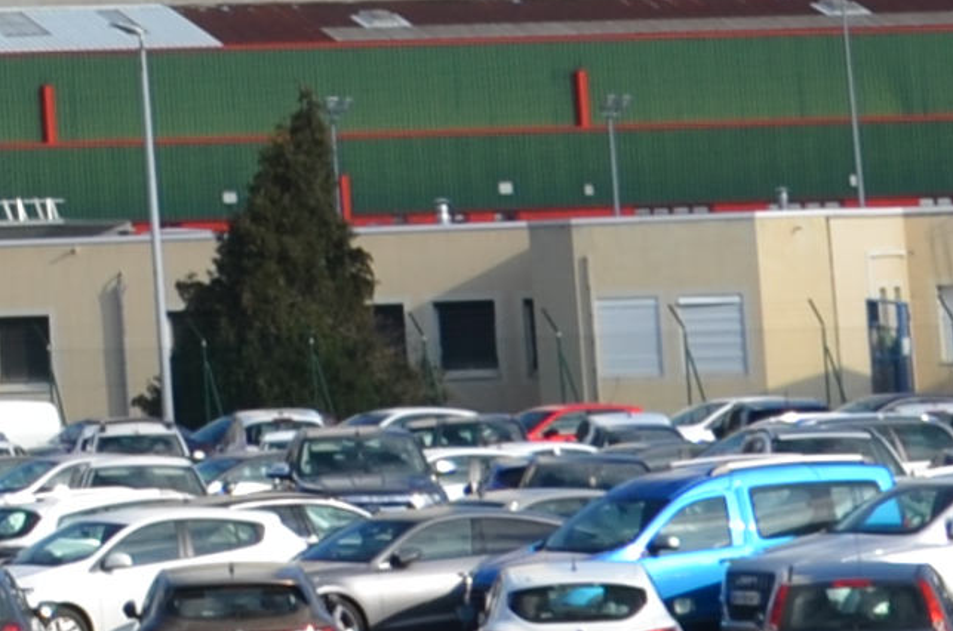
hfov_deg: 6.5
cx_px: -1472
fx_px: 7899
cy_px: -1179
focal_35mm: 299
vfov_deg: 4.4
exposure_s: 1/250
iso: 100
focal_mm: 26
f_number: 8
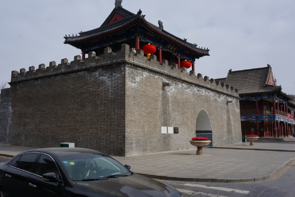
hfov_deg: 57.1
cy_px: 106
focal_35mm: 33
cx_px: 134
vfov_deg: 40.0
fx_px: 271
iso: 100
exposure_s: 1/125
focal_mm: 16
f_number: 13
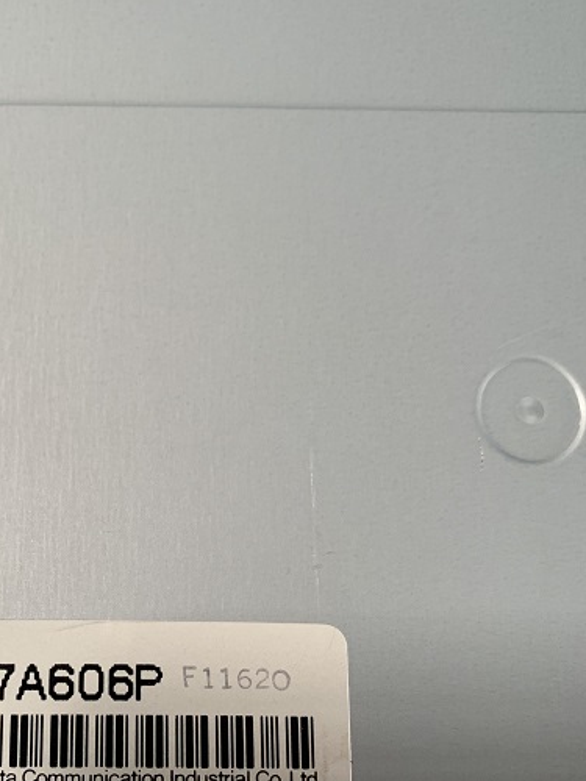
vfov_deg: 44.2
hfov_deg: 33.5
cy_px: 516
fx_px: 948
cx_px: 134
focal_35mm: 42
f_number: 1.8
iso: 100
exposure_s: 1/65
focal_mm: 4.25
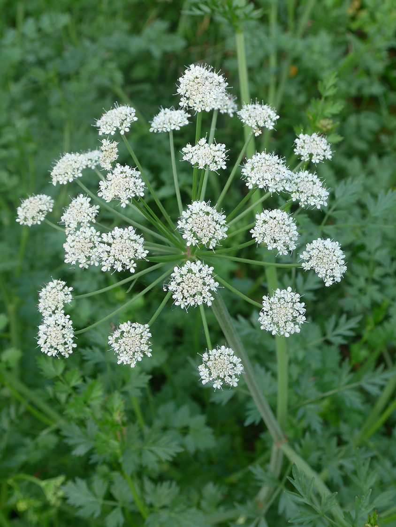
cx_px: 198
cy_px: 264
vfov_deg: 38.9
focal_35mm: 49
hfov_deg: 29.7
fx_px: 747
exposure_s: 1/100
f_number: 3.2
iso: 80
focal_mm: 10.1
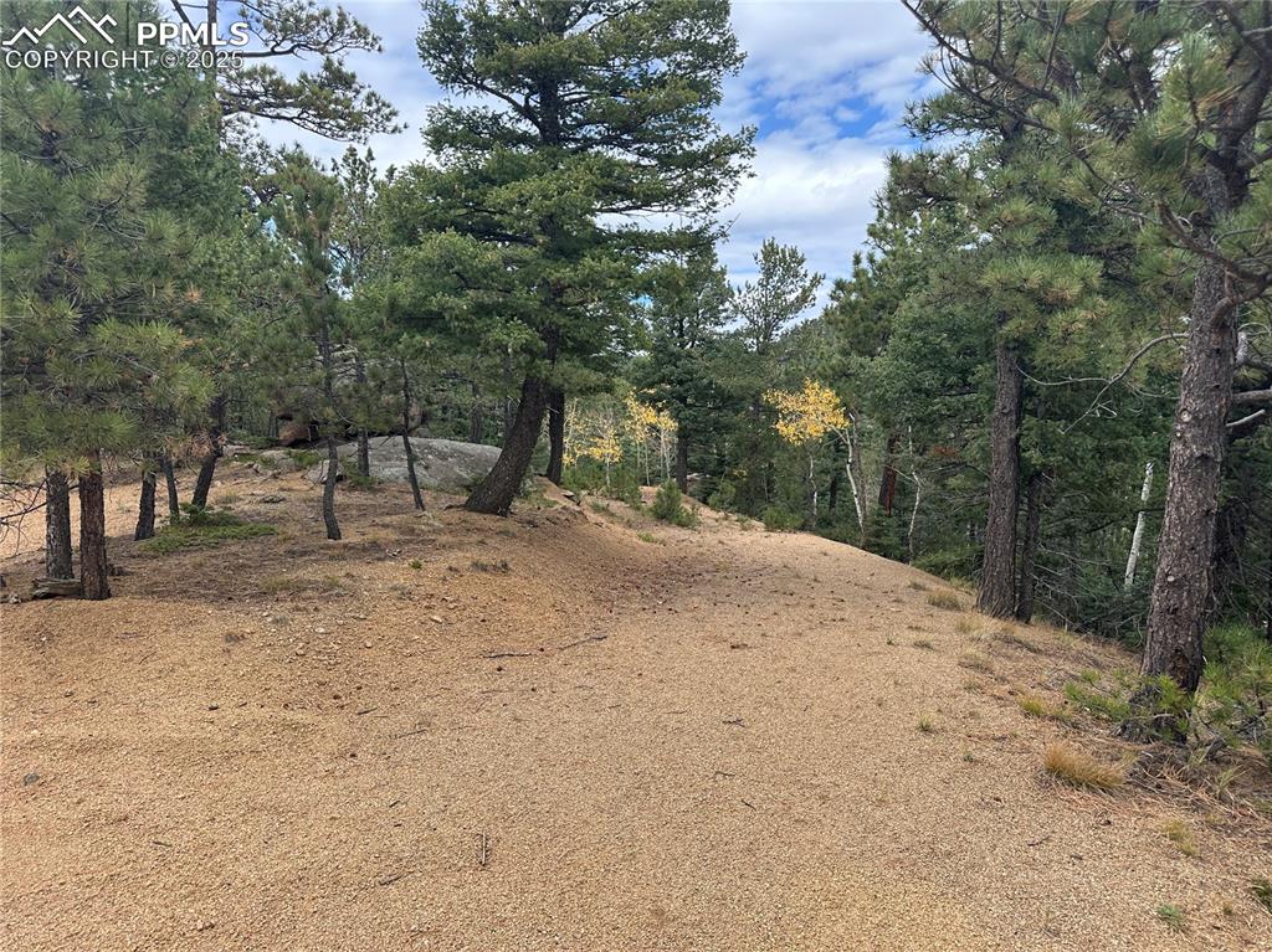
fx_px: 881
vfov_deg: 56.8
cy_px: 476
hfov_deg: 71.6
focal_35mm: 24
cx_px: 636
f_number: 1.78
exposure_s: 1/1050
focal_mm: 6.86
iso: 80
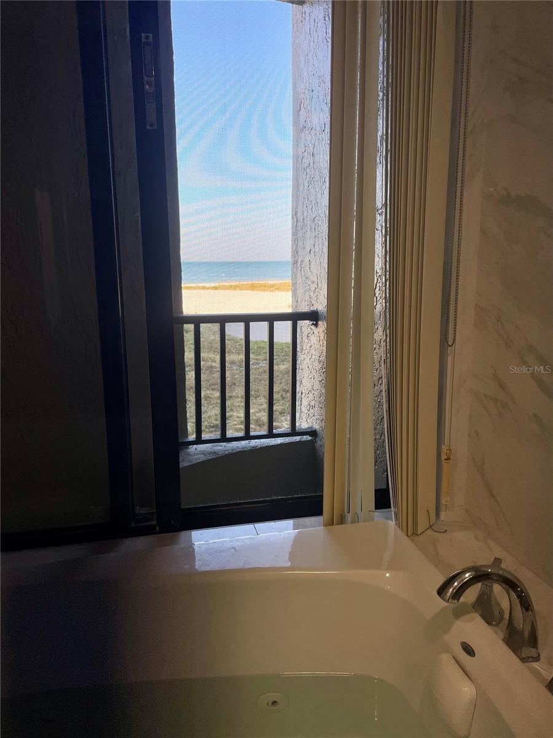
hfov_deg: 53.1
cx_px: 276
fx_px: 554
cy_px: 369
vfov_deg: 67.3
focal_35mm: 26
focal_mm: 4.2
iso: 32
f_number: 1.6
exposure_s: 1/1195
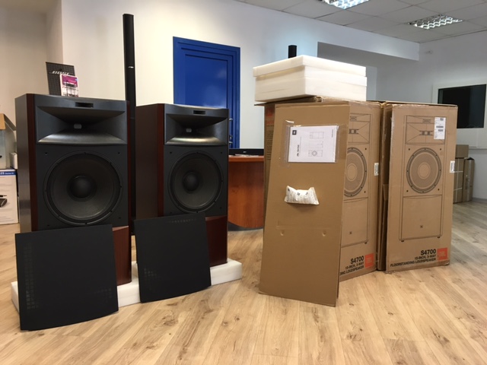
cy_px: 182
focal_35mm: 29
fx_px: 408
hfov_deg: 61.7
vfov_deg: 48.2
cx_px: 244
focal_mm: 4.15
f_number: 2.2
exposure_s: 1/33
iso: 100
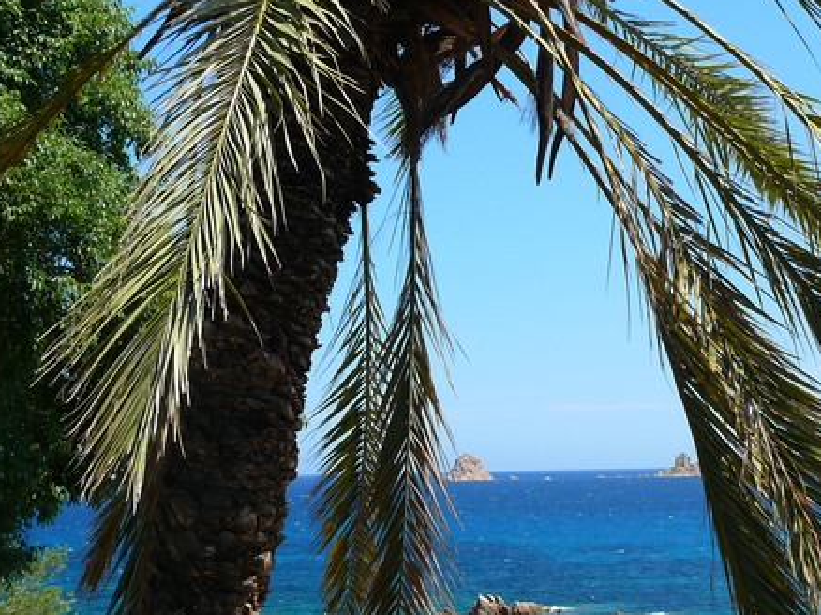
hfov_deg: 26.7
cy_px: 458
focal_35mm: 72
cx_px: 622
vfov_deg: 20.3
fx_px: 1707
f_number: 4
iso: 100
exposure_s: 1/200
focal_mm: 9
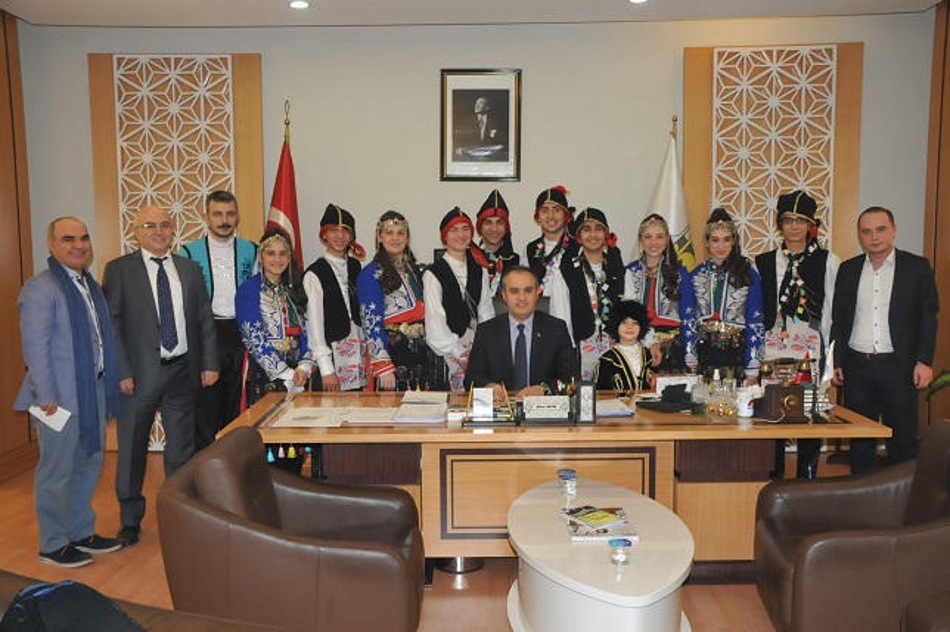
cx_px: 475
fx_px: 949
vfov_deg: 36.8
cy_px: 316
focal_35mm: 36
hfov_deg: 53.2
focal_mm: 24
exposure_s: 1/60
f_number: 5
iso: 800
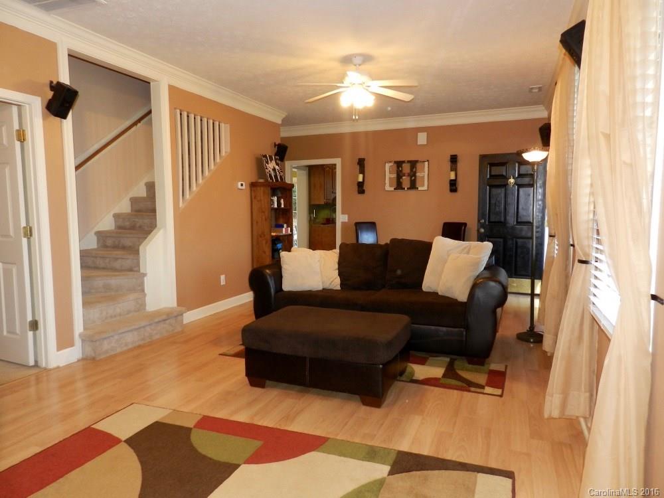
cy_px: 249
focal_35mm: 23
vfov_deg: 58.9
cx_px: 332
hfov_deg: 73.9
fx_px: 441
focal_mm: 4
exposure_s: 1/30
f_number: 3.4
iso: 200
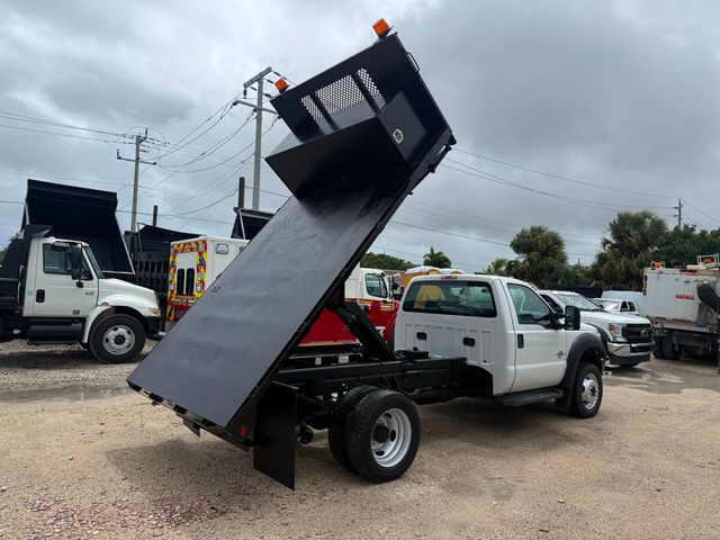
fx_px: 499
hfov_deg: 71.6
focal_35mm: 24
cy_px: 270
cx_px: 360
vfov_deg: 56.8
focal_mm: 6.76
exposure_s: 1/9091
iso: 80
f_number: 1.78
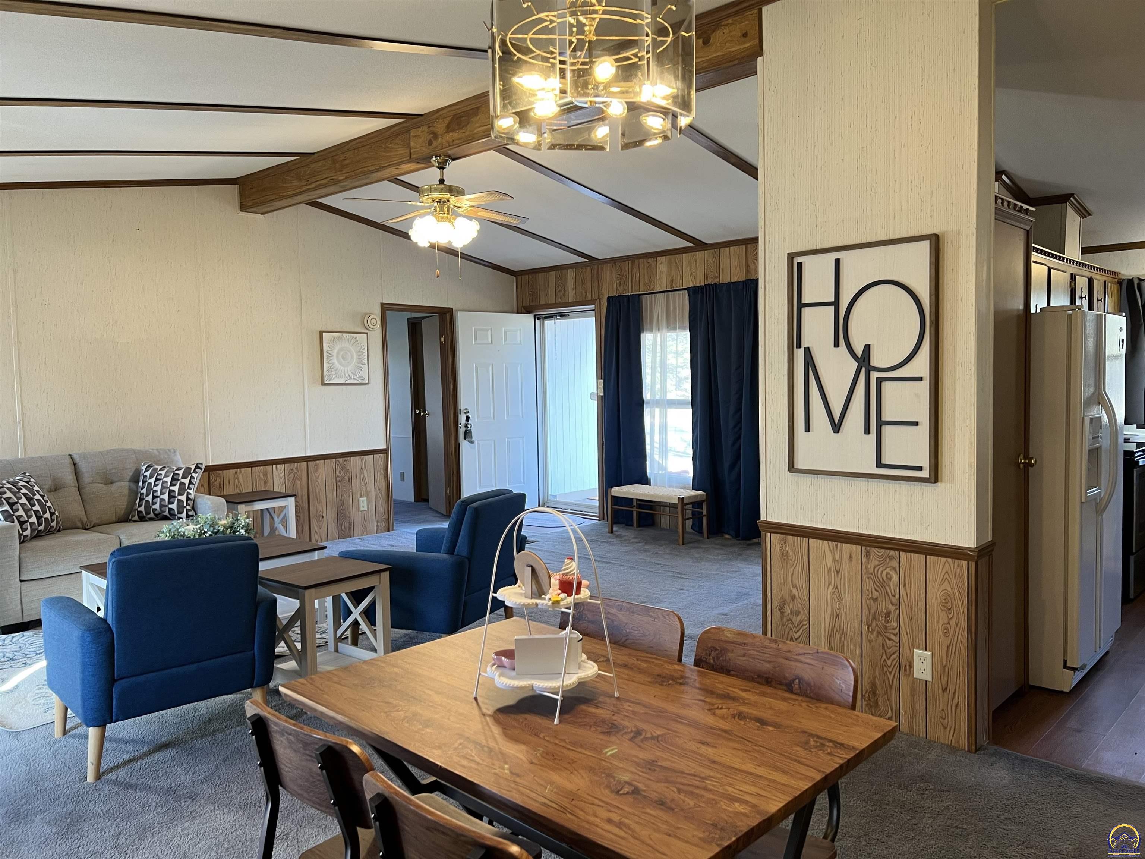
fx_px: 860
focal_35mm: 26
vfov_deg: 53.1
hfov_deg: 67.3
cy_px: 430
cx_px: 572
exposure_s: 1/60
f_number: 1.5
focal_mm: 5.7
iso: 80
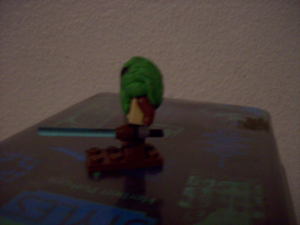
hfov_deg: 51.4
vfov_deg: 39.6
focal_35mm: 36
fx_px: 312
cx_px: 150
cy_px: 112
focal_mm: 6
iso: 160
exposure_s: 1/8
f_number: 2.7
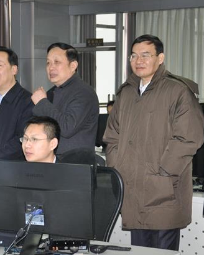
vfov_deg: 17.8
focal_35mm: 108
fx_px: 815
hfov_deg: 14.1
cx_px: 25
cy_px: 131
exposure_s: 1/60
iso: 800
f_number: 4.5
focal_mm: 35
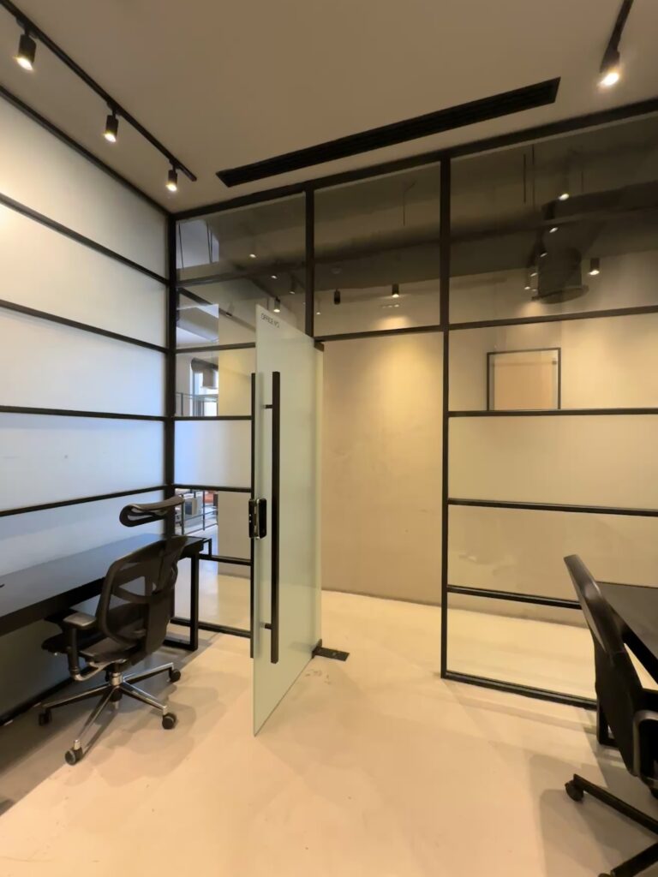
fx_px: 355
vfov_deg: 102.1
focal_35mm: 14
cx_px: 329
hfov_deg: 85.7
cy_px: 438
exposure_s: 1/60
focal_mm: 2.22
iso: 500
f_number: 2.2
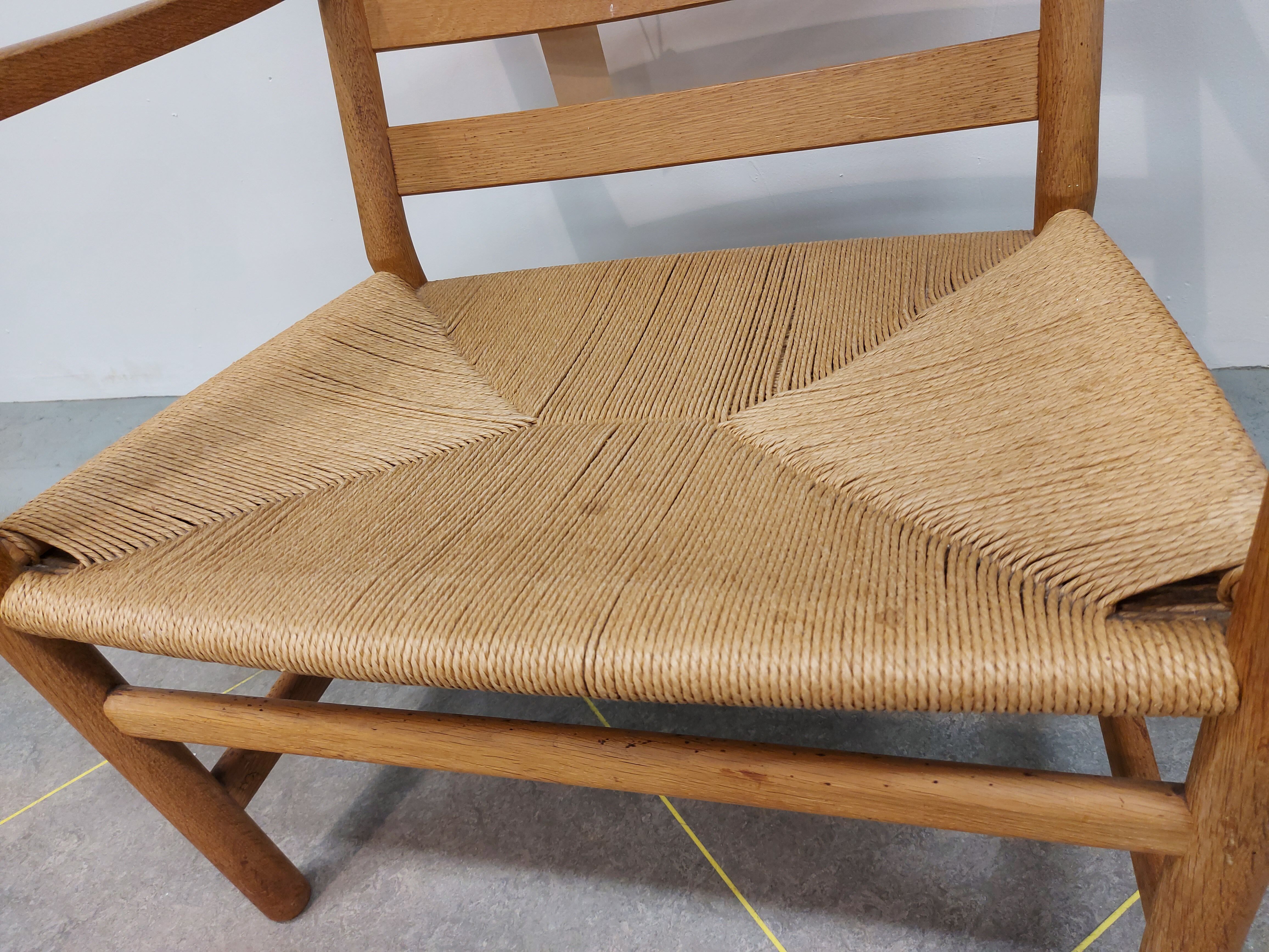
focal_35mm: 24
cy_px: 476
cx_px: 634
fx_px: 880
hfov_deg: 71.6
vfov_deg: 56.8
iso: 125
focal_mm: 5.23
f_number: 1.8
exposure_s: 1/50
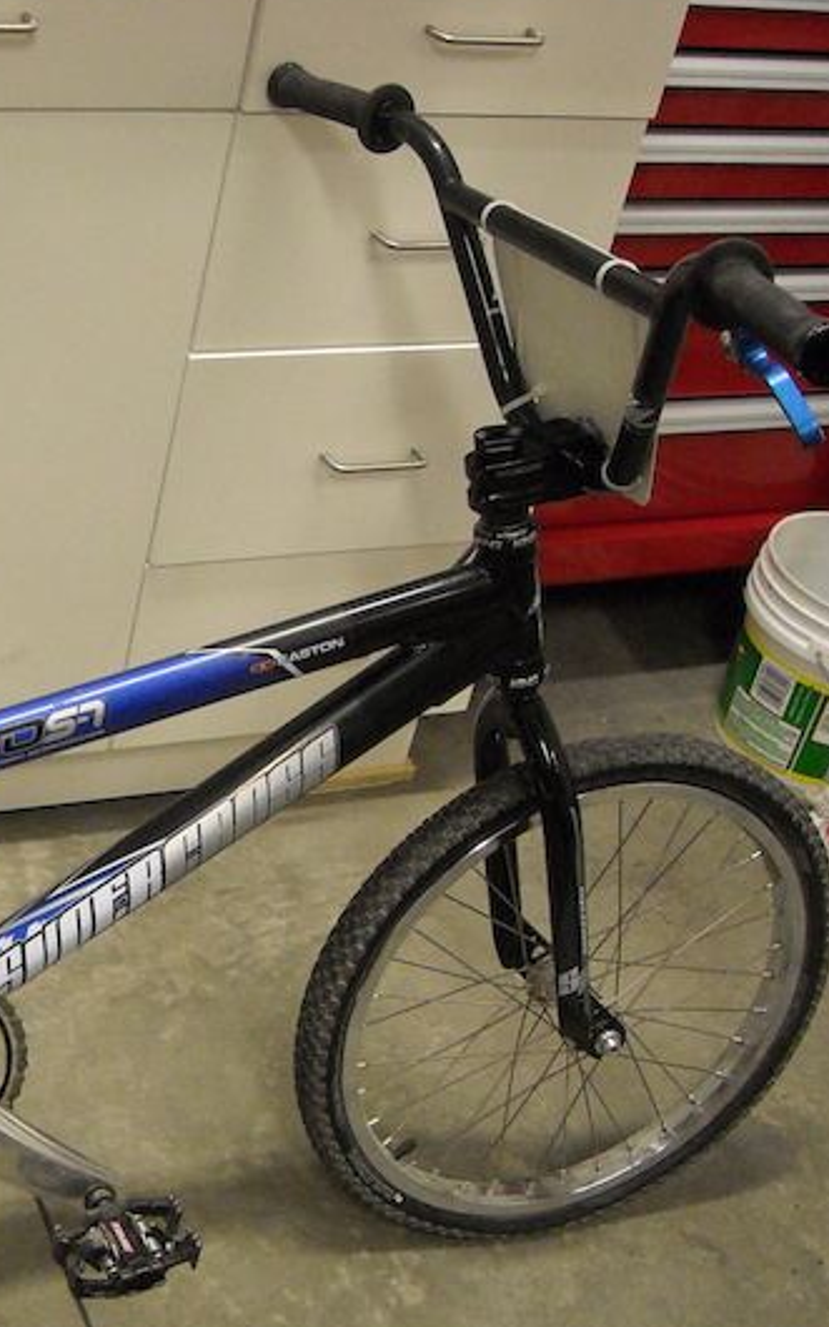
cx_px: -75
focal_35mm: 56
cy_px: 714
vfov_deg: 36.3
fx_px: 2025
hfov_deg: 21.9
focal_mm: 5.7
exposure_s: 1/31
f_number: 2.8
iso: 400
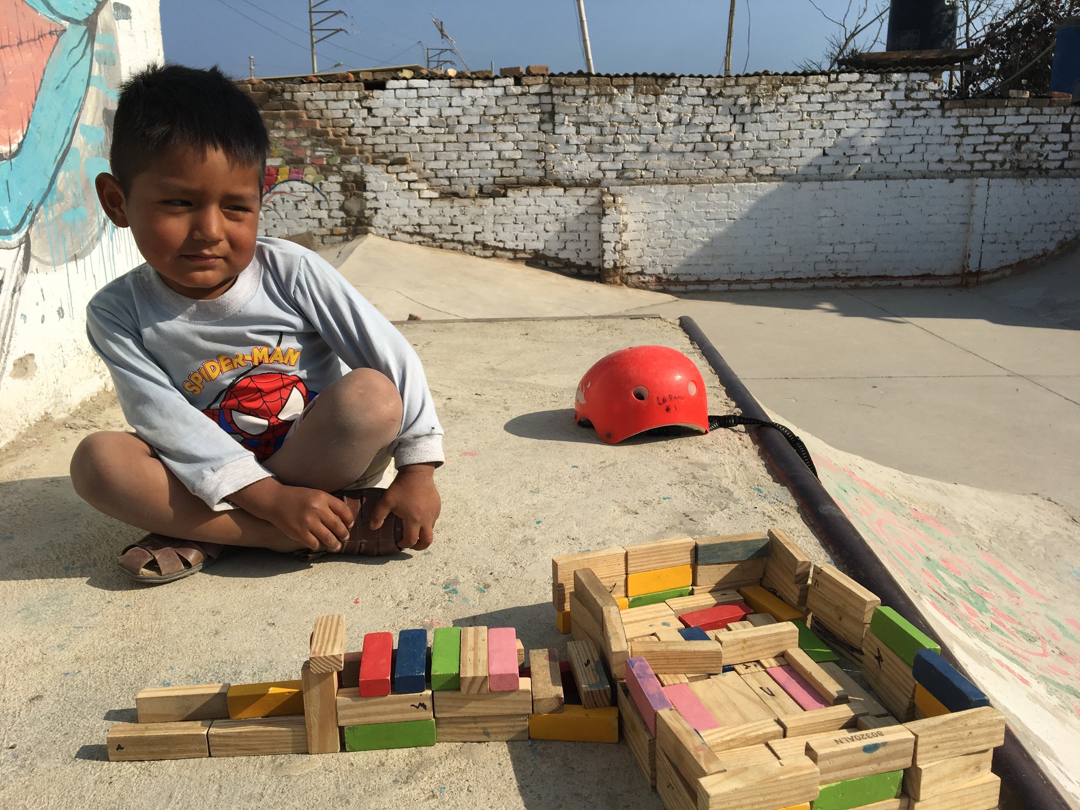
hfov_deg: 61.7
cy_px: 405
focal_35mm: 29
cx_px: 540
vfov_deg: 48.2
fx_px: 905
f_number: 2.2
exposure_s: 1/2747
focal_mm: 4.15
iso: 25
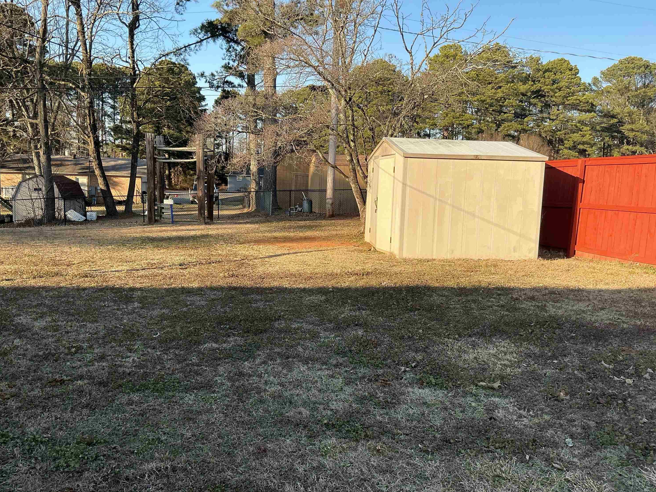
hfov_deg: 61.7
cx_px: 324
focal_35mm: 29
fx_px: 550
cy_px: 251
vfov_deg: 48.2
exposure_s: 1/691
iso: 25
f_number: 1.8
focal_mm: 3
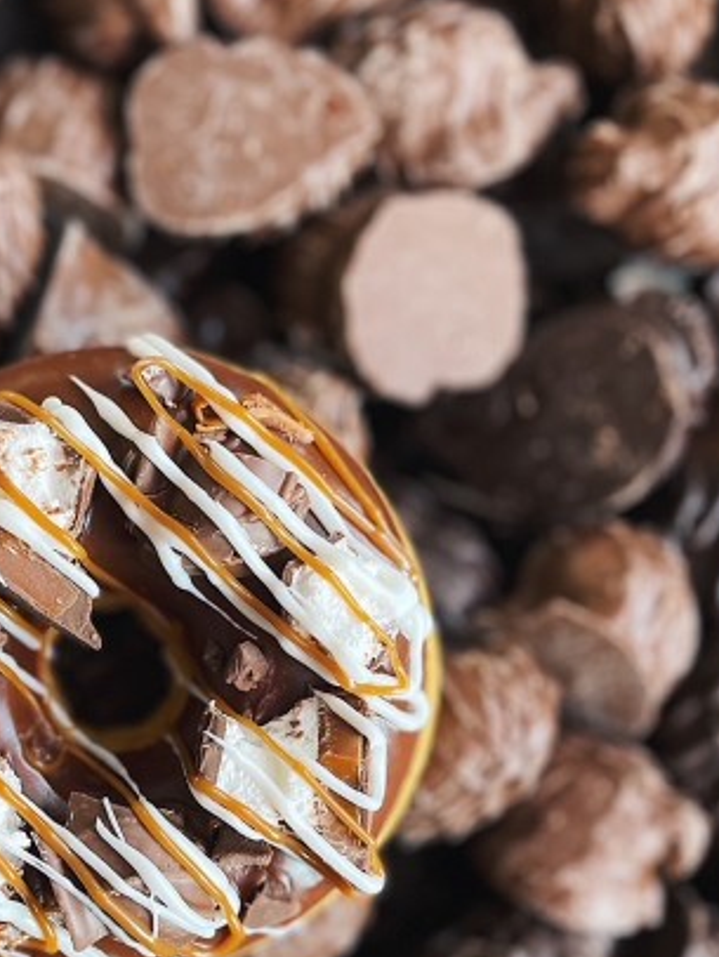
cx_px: 98
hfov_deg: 29.3
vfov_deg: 39.0
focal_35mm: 48
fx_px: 1328
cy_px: 669
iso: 100
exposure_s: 1/60
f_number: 1.6
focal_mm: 5.1
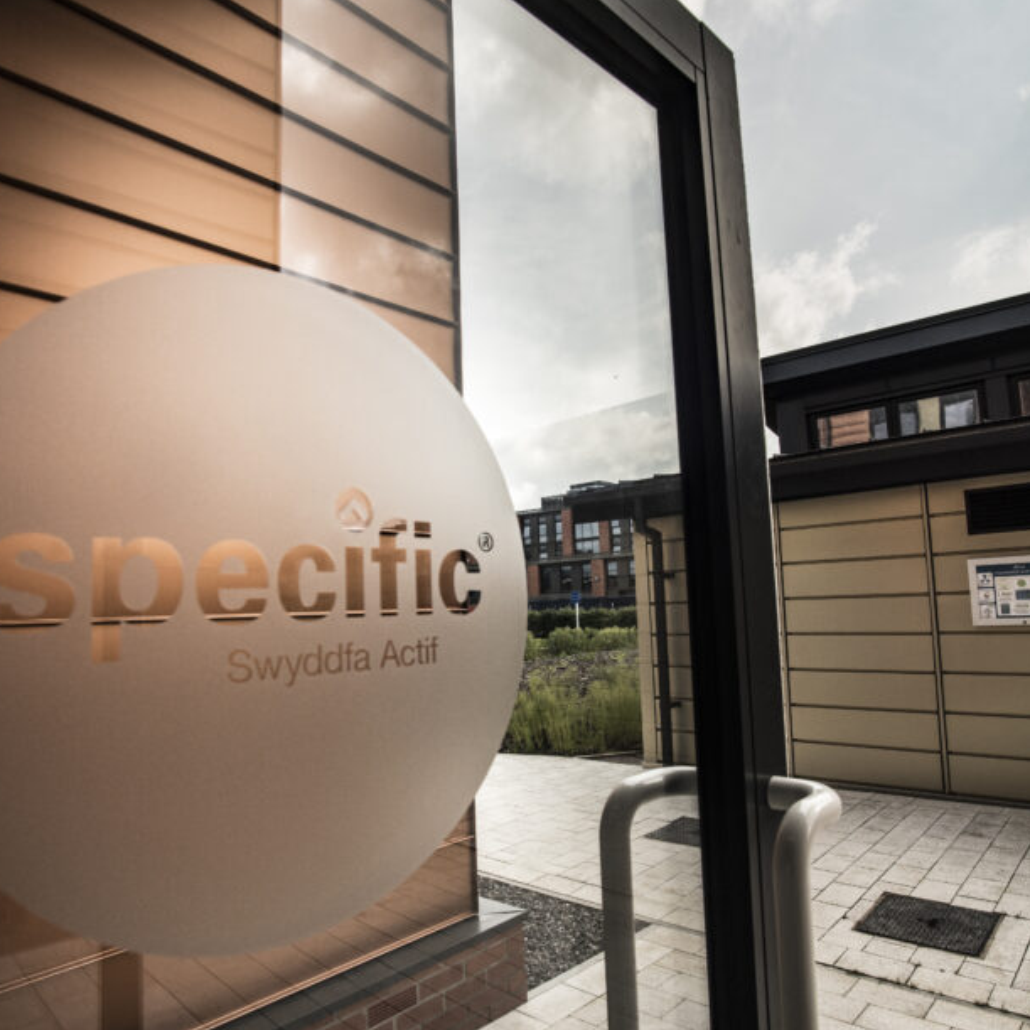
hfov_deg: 69.6
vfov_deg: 69.6
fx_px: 741
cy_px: 516
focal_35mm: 22
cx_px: 529
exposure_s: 1/1600
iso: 400
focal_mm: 17
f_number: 7.1
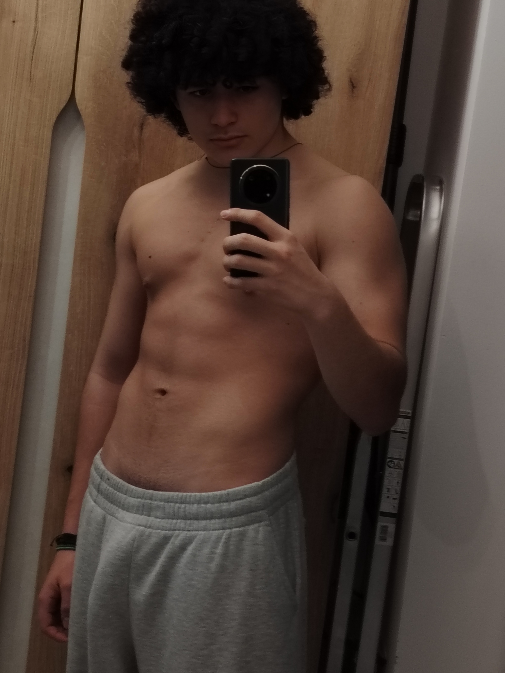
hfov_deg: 20.4
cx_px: 252
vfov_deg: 27.0
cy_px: 336
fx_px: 1401
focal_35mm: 72
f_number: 1.75
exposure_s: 1/25
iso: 1041
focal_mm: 5.25
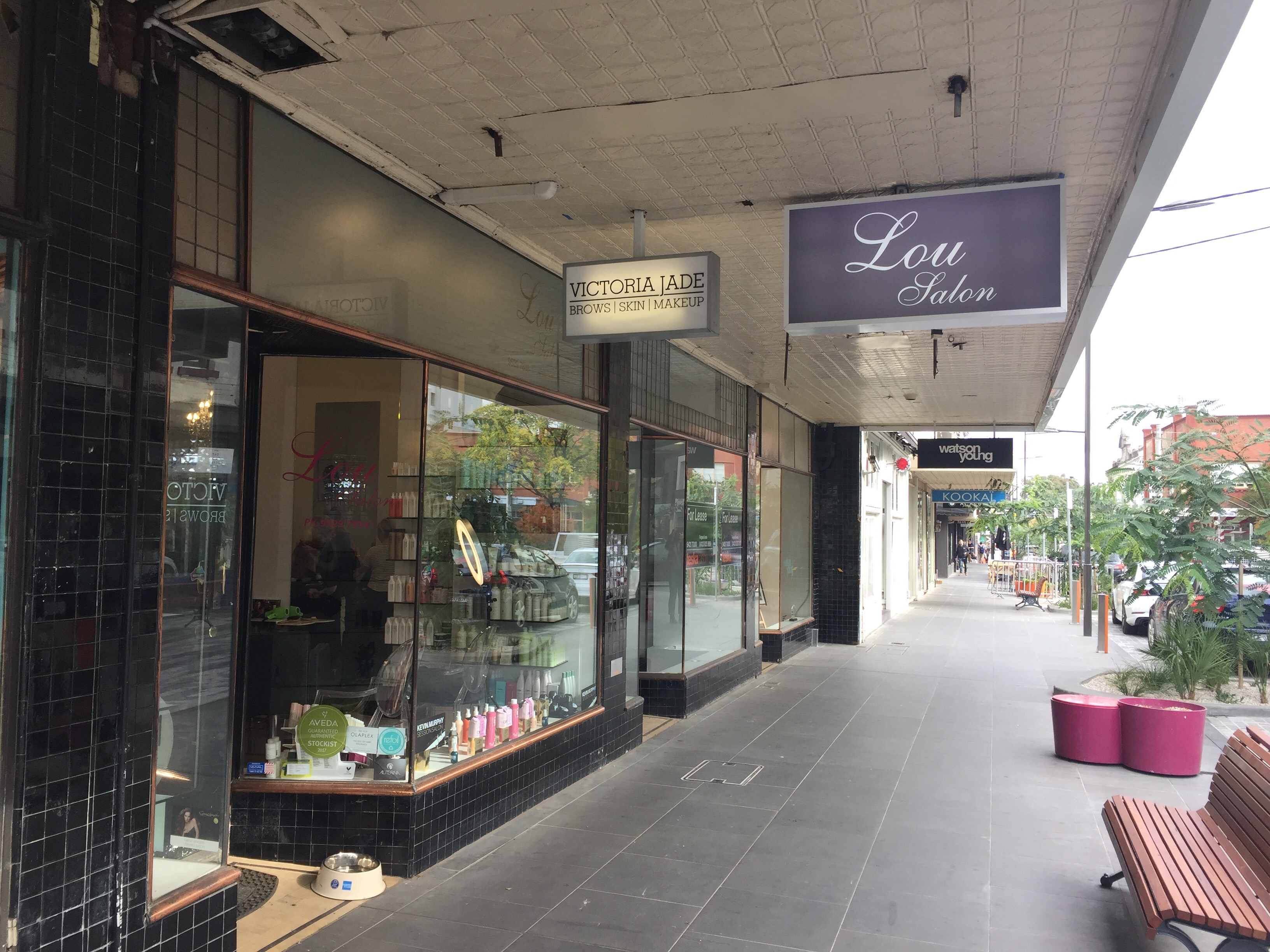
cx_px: 635
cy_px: 476
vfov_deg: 48.2
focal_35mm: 29
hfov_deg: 61.7
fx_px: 1064
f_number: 2.2
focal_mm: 4.15
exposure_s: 1/138
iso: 32
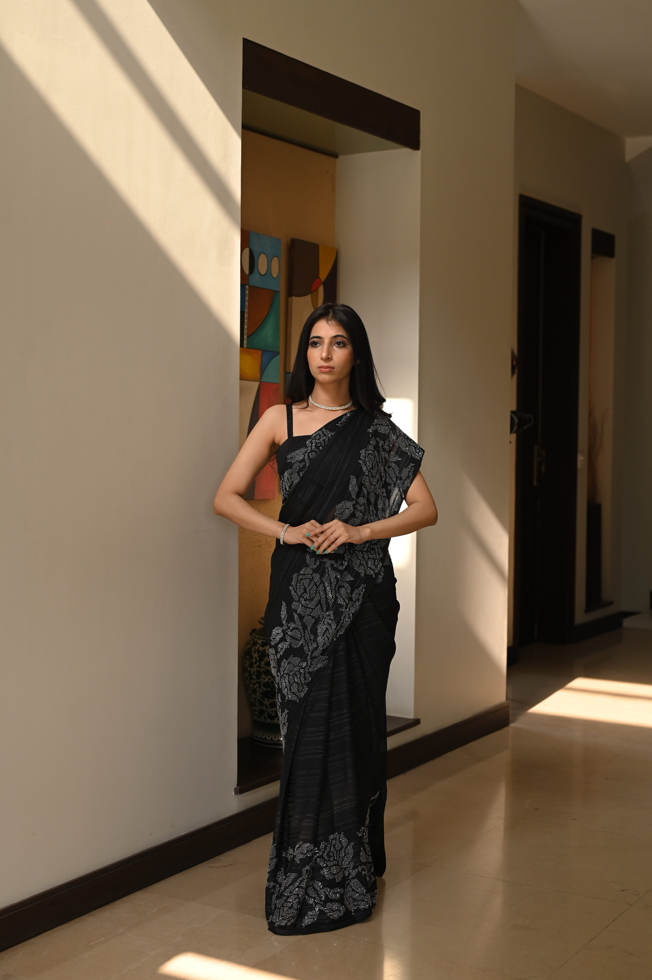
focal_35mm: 50
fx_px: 1360
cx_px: 326
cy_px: 490
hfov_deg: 27.0
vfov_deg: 39.6
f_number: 3.5
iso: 640
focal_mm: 50
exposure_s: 1/320
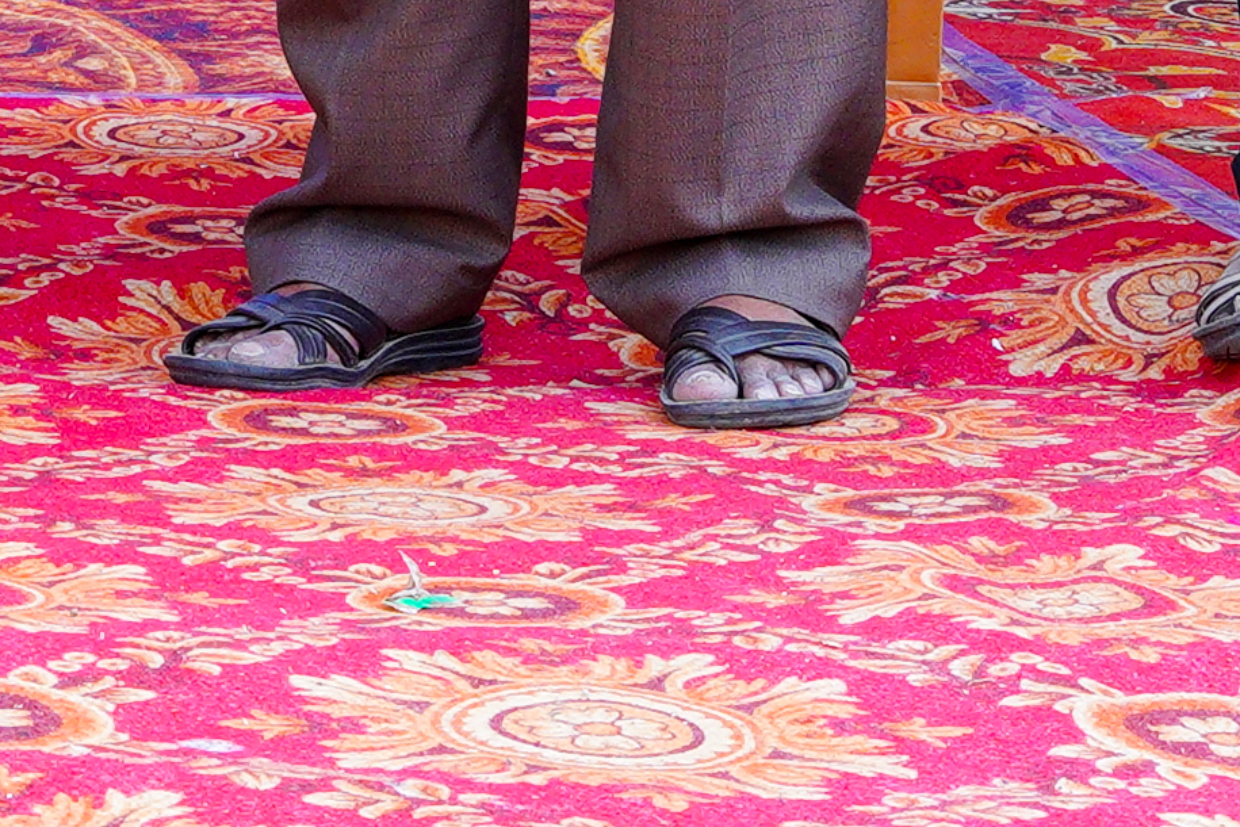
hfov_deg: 9.9
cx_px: -425
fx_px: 6993
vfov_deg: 6.2
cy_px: -1737
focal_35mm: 203
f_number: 8
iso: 500
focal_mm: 31
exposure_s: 1/125
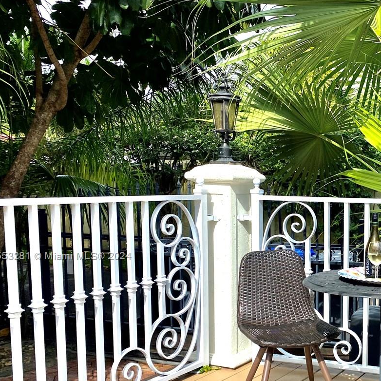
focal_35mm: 47
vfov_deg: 35.7
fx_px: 585
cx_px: 365
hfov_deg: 33.5
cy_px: 257
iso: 32
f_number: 1.8
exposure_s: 1/2463
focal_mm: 4.25
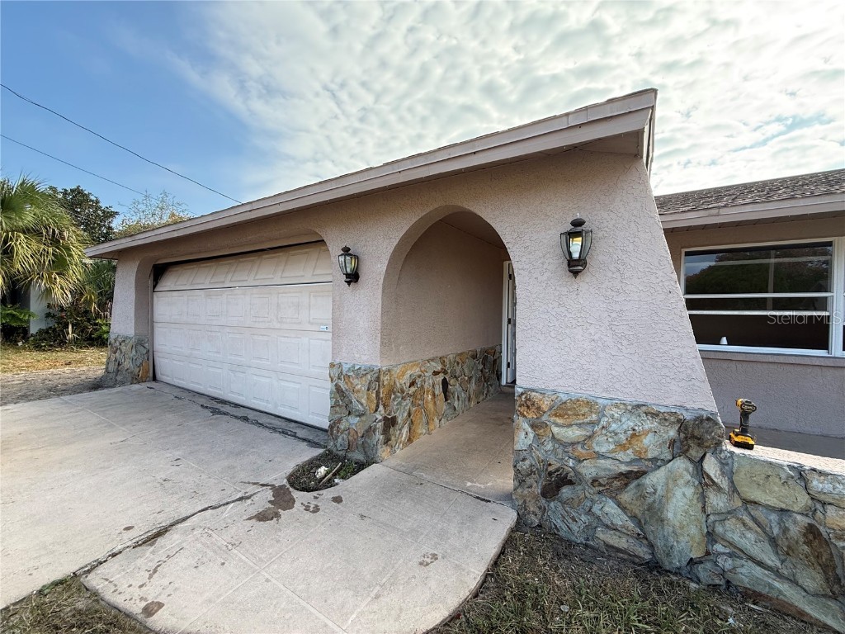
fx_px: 342
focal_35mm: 14
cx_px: 422
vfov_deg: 85.7
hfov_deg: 102.1
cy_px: 317
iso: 64
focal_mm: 2.22
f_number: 2.2
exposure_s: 1/502
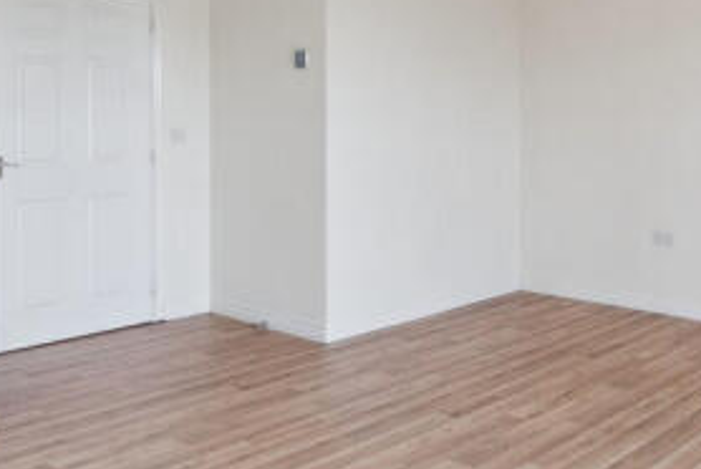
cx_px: 571
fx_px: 780
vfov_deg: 32.8
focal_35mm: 40
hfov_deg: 45.7
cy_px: 115
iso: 800
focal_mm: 17
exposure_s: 1/200
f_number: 6.3
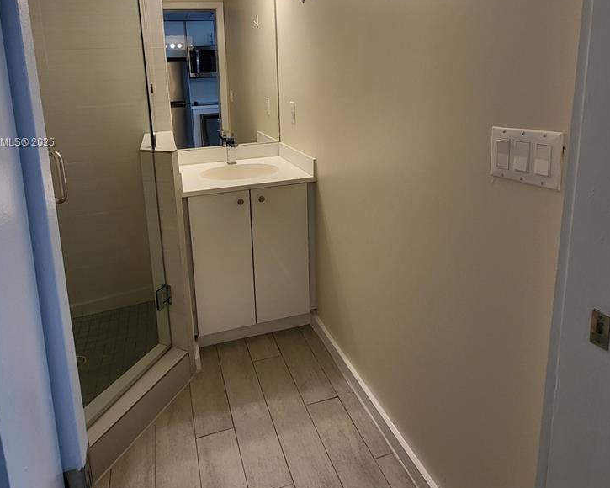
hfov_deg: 77.5
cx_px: 279
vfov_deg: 63.0
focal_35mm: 21
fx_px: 379
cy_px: 143
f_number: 2.2
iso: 50
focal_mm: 1.74
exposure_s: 1/60
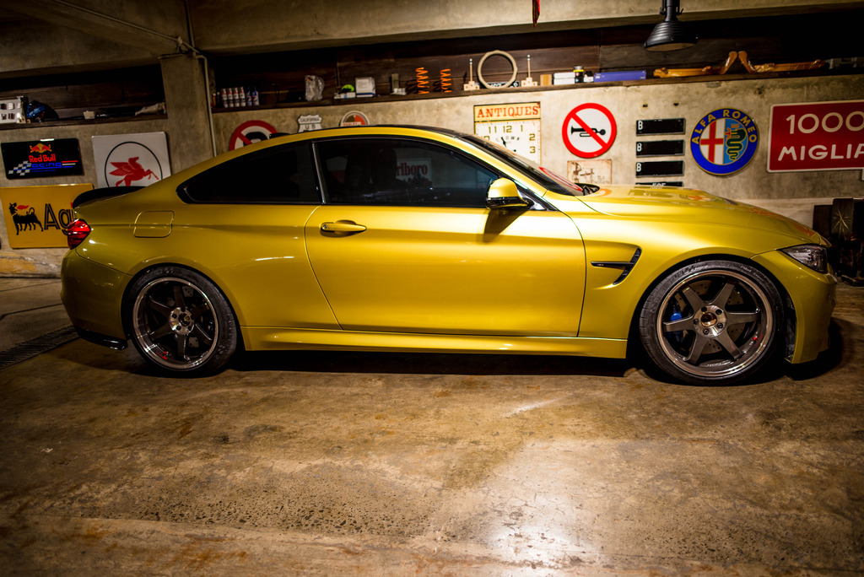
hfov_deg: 73.7
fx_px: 576
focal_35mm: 24
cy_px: 288
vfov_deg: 53.2
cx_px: 432
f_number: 1.8
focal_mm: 24
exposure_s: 1/4
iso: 100
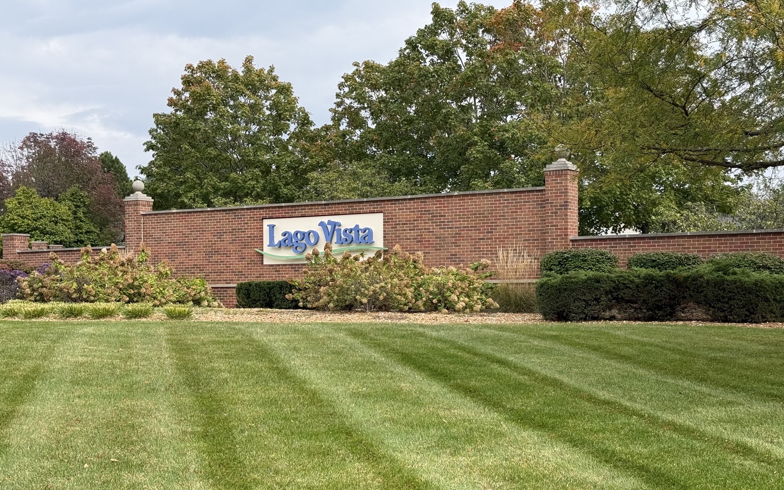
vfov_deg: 24.4
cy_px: 271
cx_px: 388
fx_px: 1133
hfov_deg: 38.2
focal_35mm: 53
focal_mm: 6.76
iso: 64
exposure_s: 1/687
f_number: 1.78
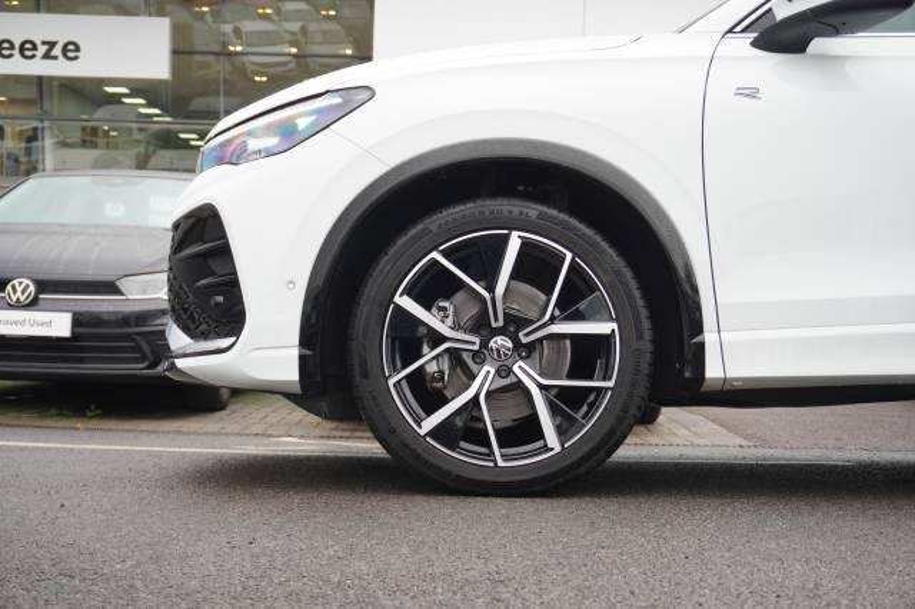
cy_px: 304
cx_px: 458
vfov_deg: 28.0
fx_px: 1219
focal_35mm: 48
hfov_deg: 41.1
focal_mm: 32
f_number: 5
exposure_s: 1/60
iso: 200
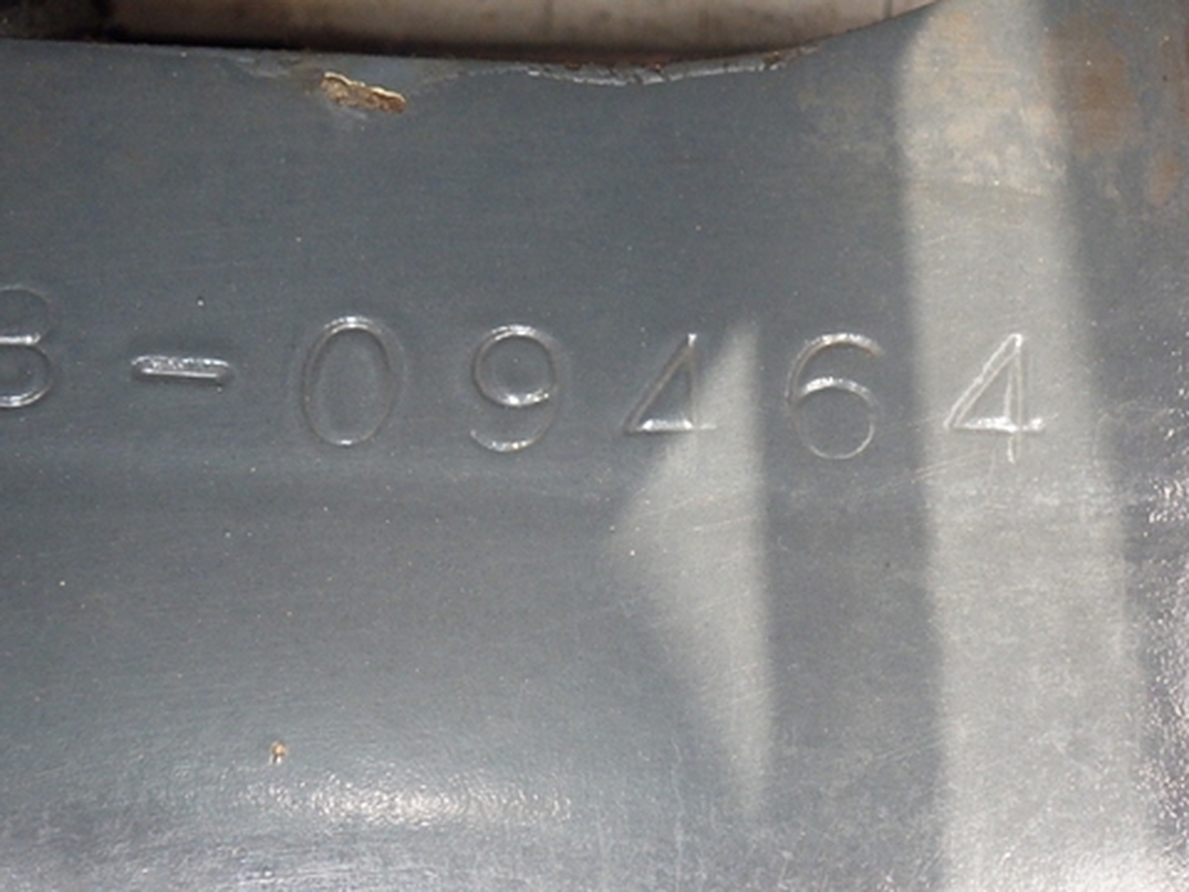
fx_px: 4809
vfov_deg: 10.6
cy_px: 446
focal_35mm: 140
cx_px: 594
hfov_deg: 14.1
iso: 800
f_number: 5.5
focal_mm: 25
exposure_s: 1/125
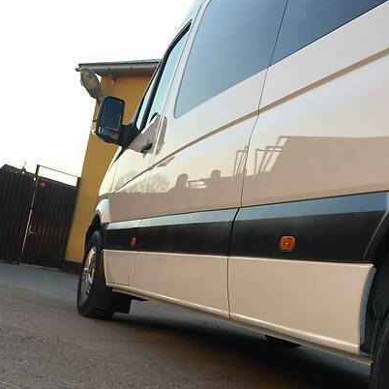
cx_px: 306
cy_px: 262
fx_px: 648
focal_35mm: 51
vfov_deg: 33.1
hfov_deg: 32.6
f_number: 2.2
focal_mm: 4.2
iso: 25
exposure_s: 1/396
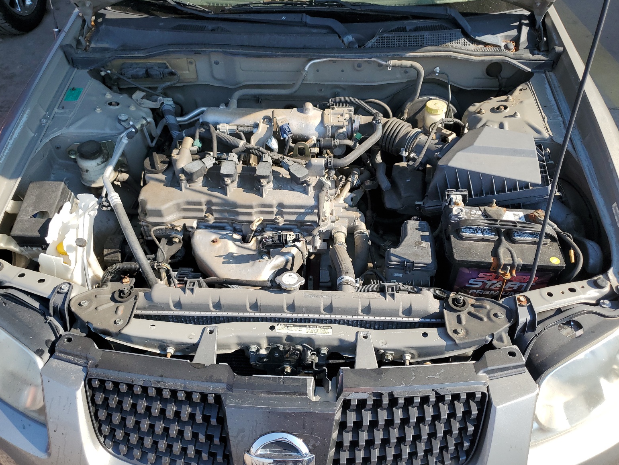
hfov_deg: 65.3
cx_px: 305
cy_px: 234
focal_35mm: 27
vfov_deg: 51.4
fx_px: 483
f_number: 1.5
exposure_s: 1/1429
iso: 50
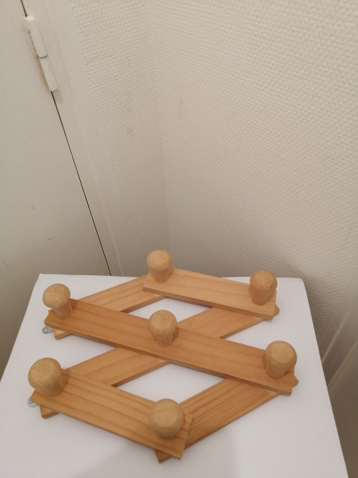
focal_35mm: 26
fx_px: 359
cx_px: 179
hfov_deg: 53.1
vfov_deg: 67.3
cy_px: 239
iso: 250
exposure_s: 1/33.3
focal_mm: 3.96
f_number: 1.8
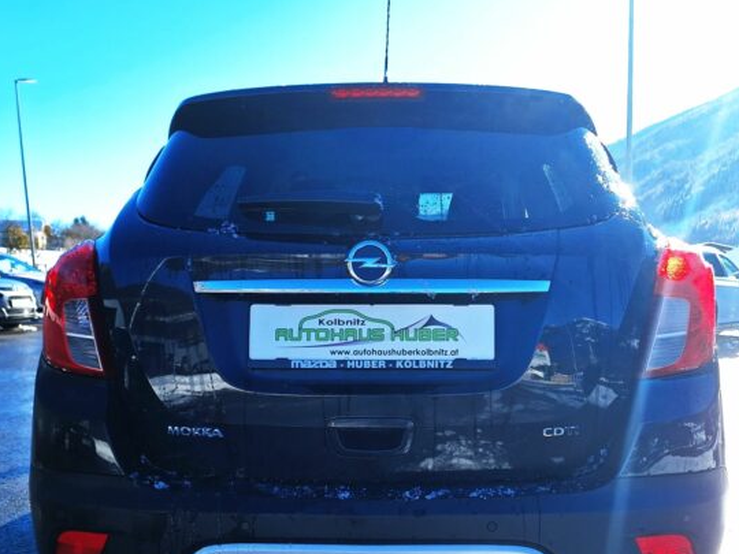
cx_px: 389
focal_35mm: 34
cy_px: 384
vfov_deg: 41.1
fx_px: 726
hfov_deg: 53.9
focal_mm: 5.54
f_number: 1.8
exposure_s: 1/1117
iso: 40
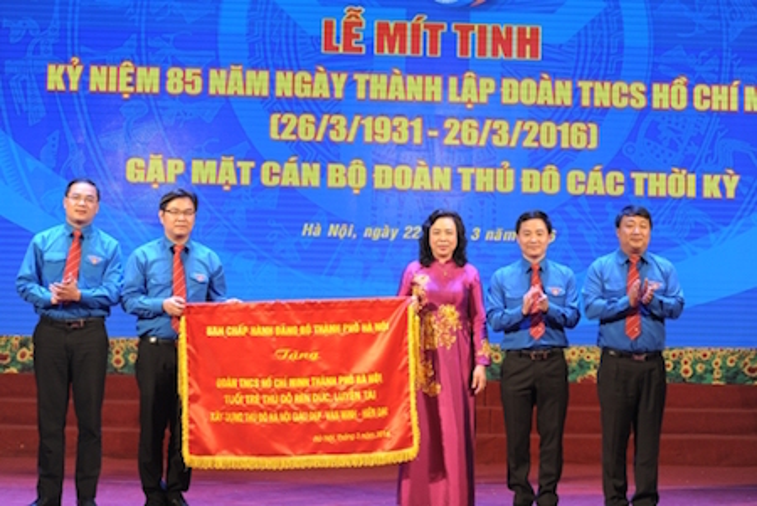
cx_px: 378
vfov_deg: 19.5
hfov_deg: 28.8
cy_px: 253
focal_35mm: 70
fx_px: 1473
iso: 640
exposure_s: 1/320
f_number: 2.8
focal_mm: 70
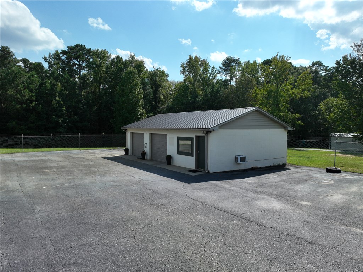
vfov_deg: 56.8
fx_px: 252
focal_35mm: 24
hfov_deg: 71.6
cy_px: 136
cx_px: 182
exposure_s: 1/500
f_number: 2.8
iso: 200
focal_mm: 12.29
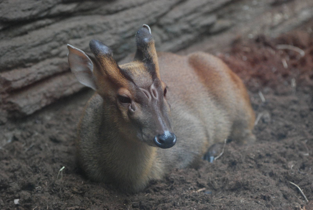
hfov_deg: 12.4
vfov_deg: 8.3
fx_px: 1436
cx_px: 156
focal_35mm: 165
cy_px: 105
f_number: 4
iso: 1600
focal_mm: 110
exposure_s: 1/160
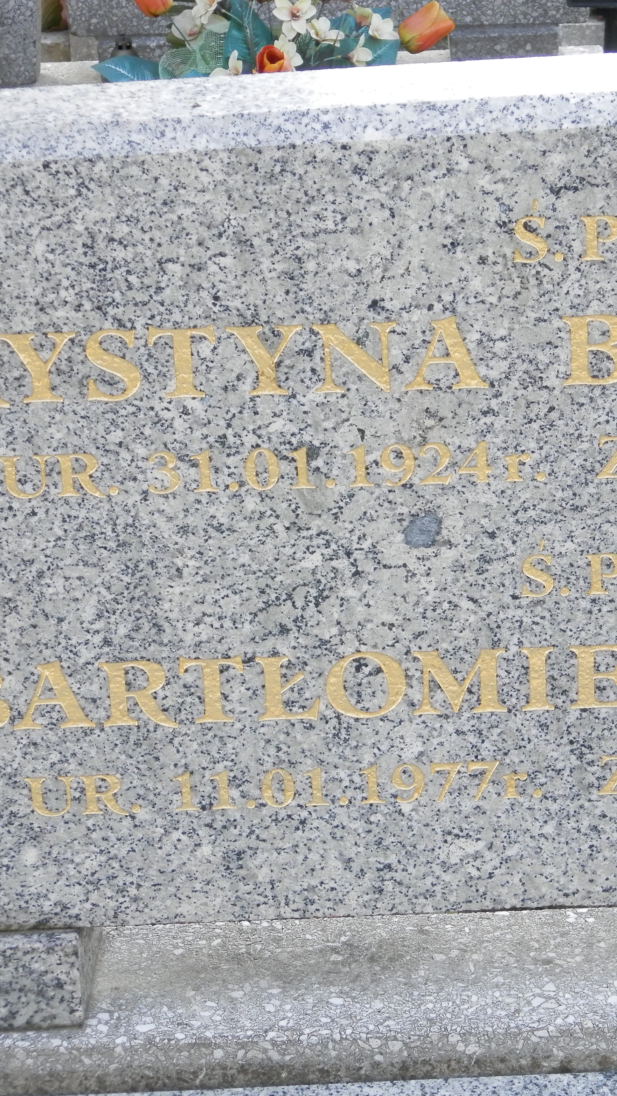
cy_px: 548
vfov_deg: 21.6
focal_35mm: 99
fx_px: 2879
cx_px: 563
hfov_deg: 12.1
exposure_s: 1/125
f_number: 4
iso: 200
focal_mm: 12.2
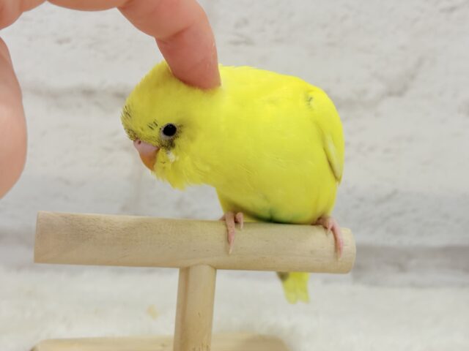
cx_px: 234
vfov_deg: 28.0
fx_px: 705
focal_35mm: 52
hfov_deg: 36.8
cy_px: 176
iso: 80
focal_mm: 5.96
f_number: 1.6
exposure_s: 1/100
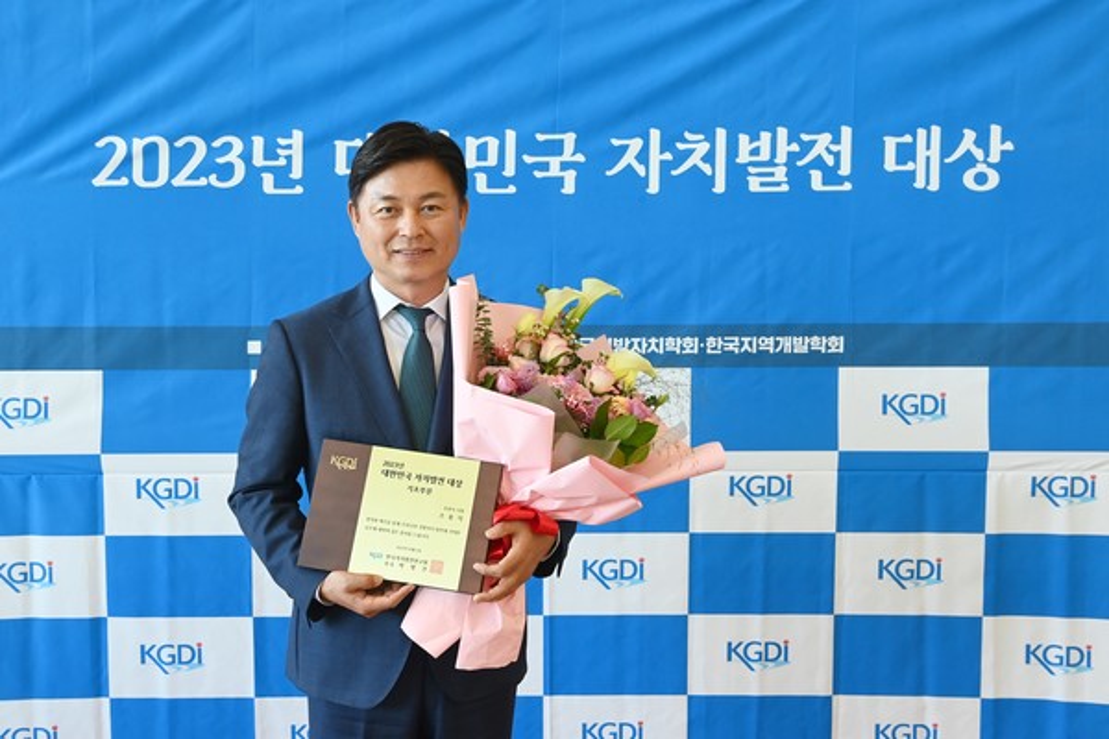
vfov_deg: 29.9
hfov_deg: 43.6
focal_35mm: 45
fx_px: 1386
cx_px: 554
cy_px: 370
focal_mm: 45
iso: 2500
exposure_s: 1/100
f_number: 8
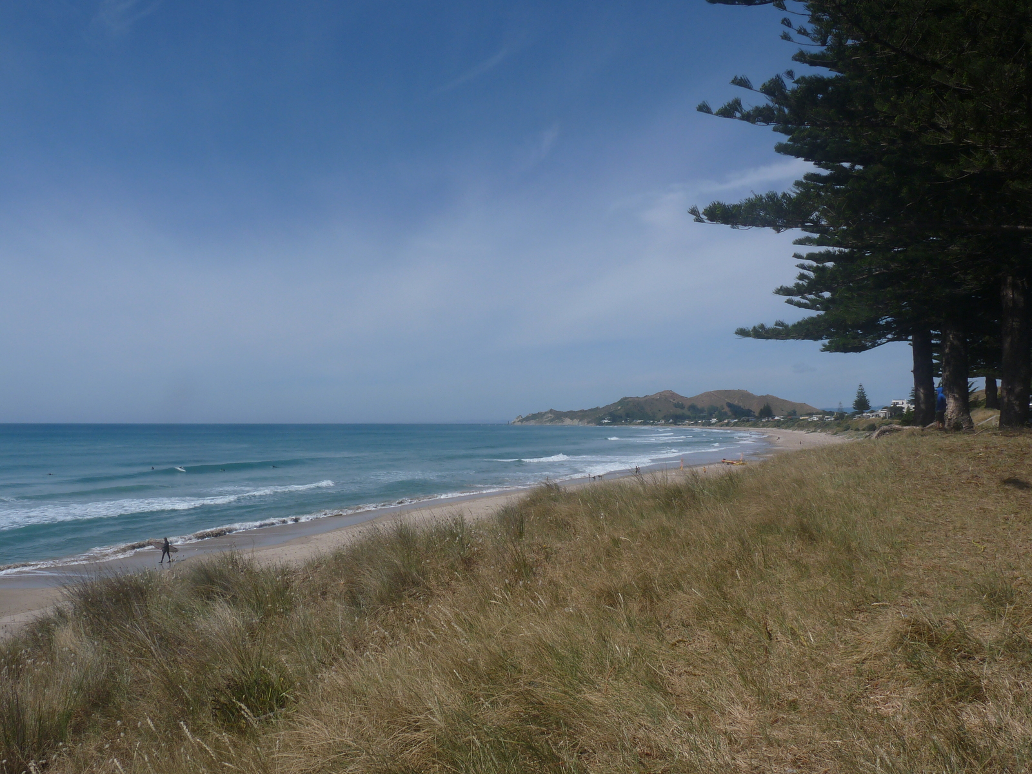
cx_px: 516
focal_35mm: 27
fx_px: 805
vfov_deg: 51.4
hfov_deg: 65.3
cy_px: 387
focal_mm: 4.8
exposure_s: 1/1000
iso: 100
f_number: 5.6
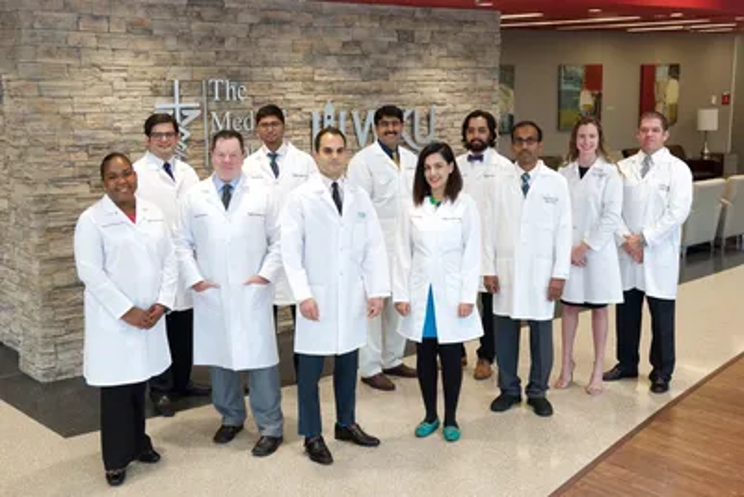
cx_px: 372
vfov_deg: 33.4
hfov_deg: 48.4
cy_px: 248
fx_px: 827
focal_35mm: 40
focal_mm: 40
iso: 2000
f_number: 7.1
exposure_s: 1/60
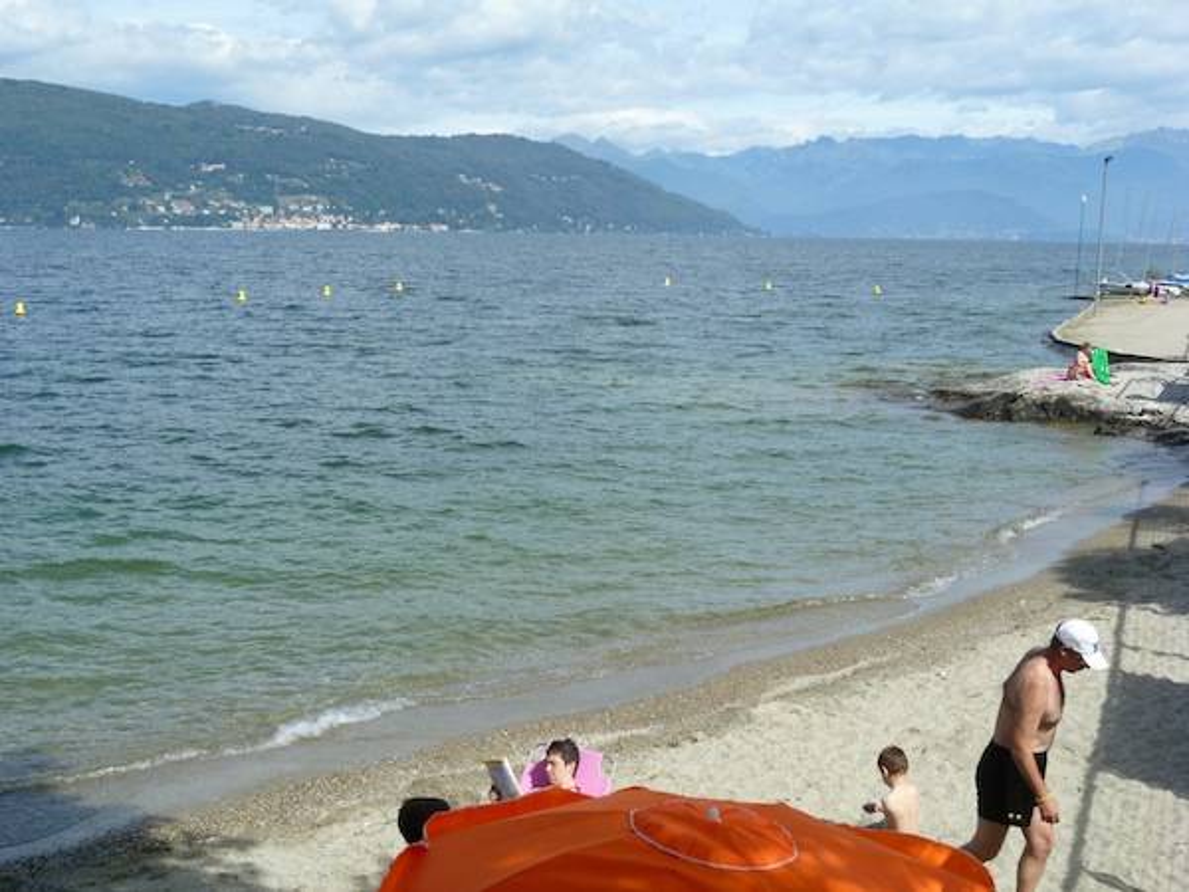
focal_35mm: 41
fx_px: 1408
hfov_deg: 45.8
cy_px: 446
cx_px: 594
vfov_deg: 35.1
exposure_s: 1/500
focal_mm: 7.4
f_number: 4.5
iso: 80
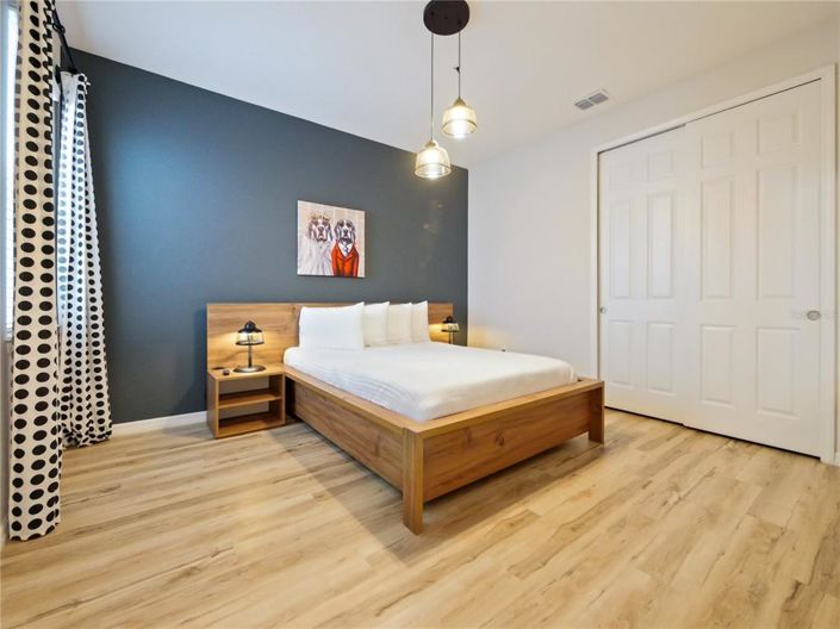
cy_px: 314
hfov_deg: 102.1
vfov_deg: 85.6
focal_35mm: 14
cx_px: 420
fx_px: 340
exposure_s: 1/20
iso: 3200
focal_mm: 7
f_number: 4
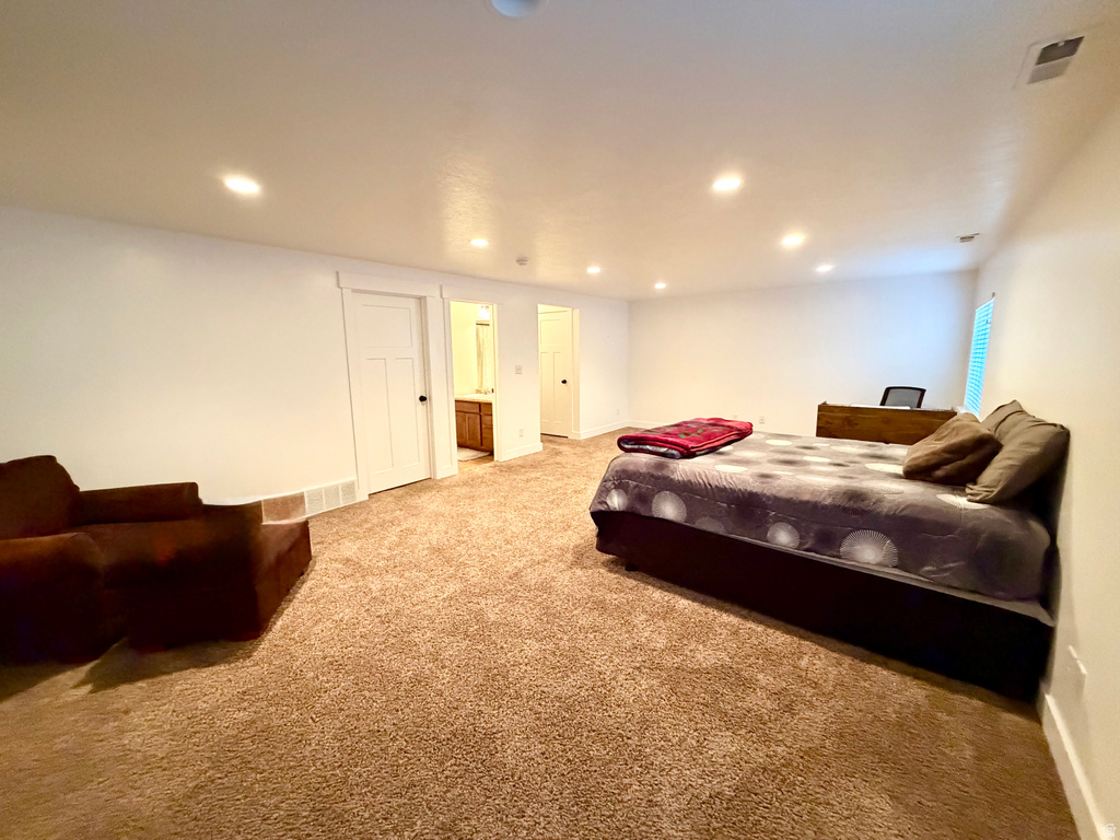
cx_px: 560
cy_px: 420
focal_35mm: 14
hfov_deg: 102.1
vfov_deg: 85.7
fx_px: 453
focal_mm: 2.22
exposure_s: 1/60
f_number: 2.2
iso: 800
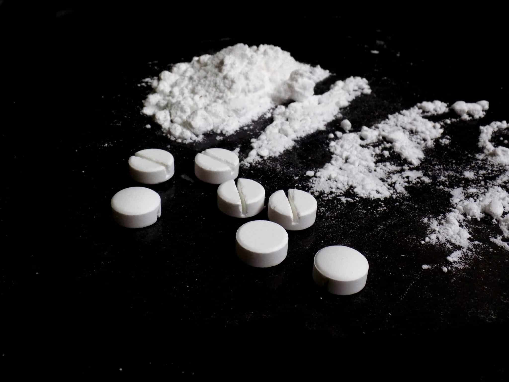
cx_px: 254
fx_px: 603
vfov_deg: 35.1
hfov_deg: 45.8
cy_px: 191
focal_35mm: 41
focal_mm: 7.3
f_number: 3.6
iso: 80
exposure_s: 1/60
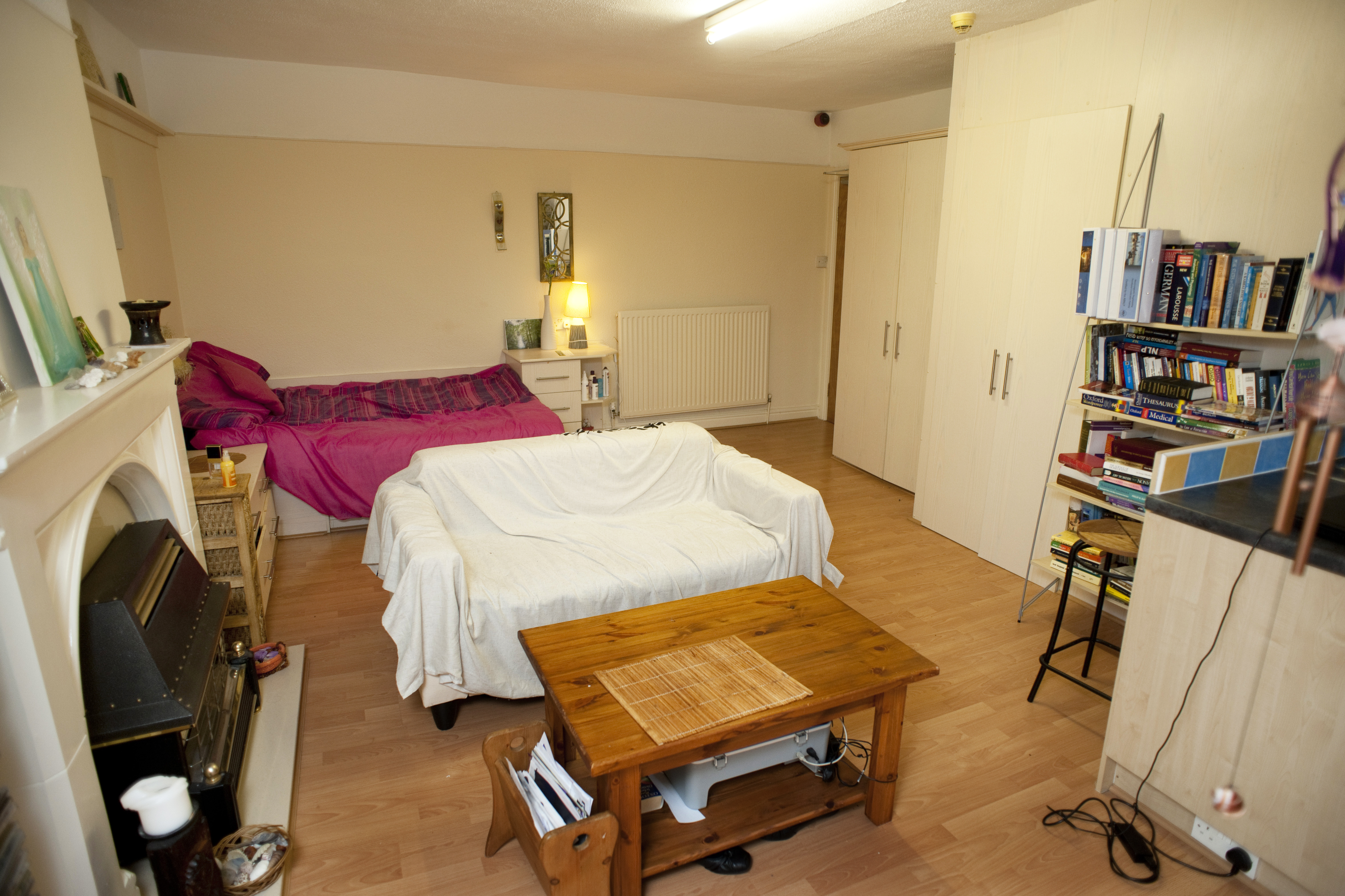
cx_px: 672
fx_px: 747
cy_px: 448
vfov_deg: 61.9
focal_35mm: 20
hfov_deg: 84.0
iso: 200
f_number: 4
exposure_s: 1/40
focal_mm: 20
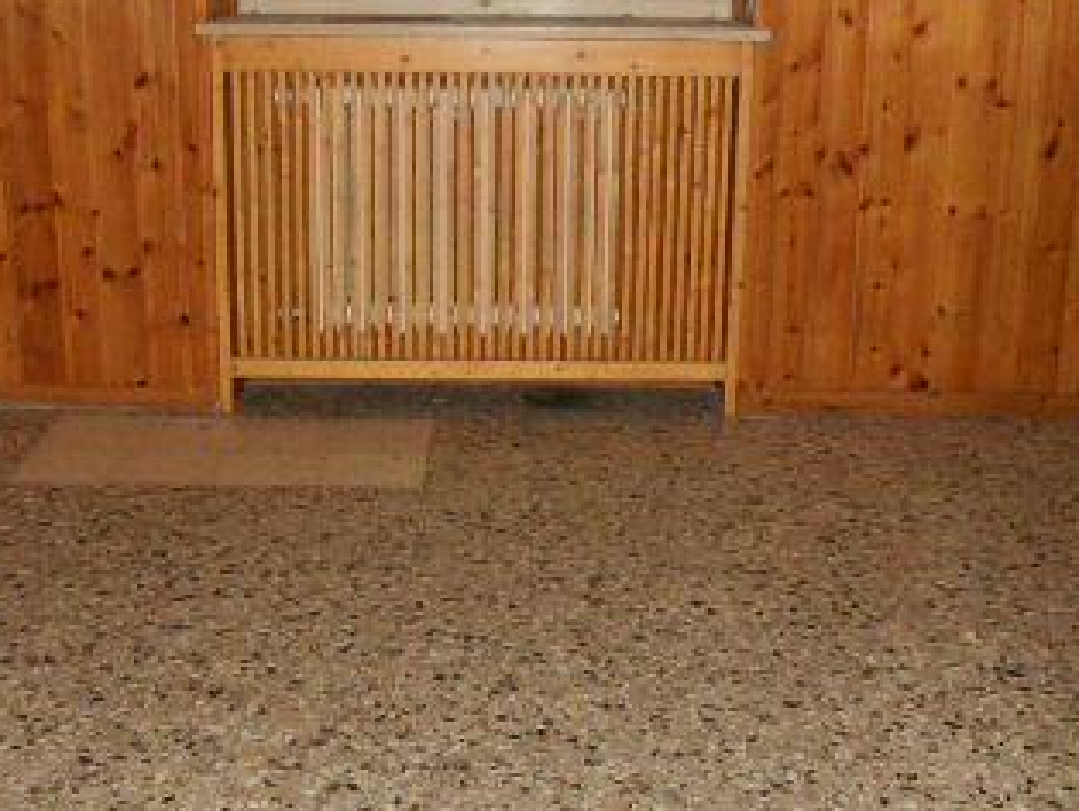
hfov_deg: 34.9
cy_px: 292
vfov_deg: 26.5
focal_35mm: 55
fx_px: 1716
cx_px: 519
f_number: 3.2
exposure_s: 1/25
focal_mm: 4.9
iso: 500
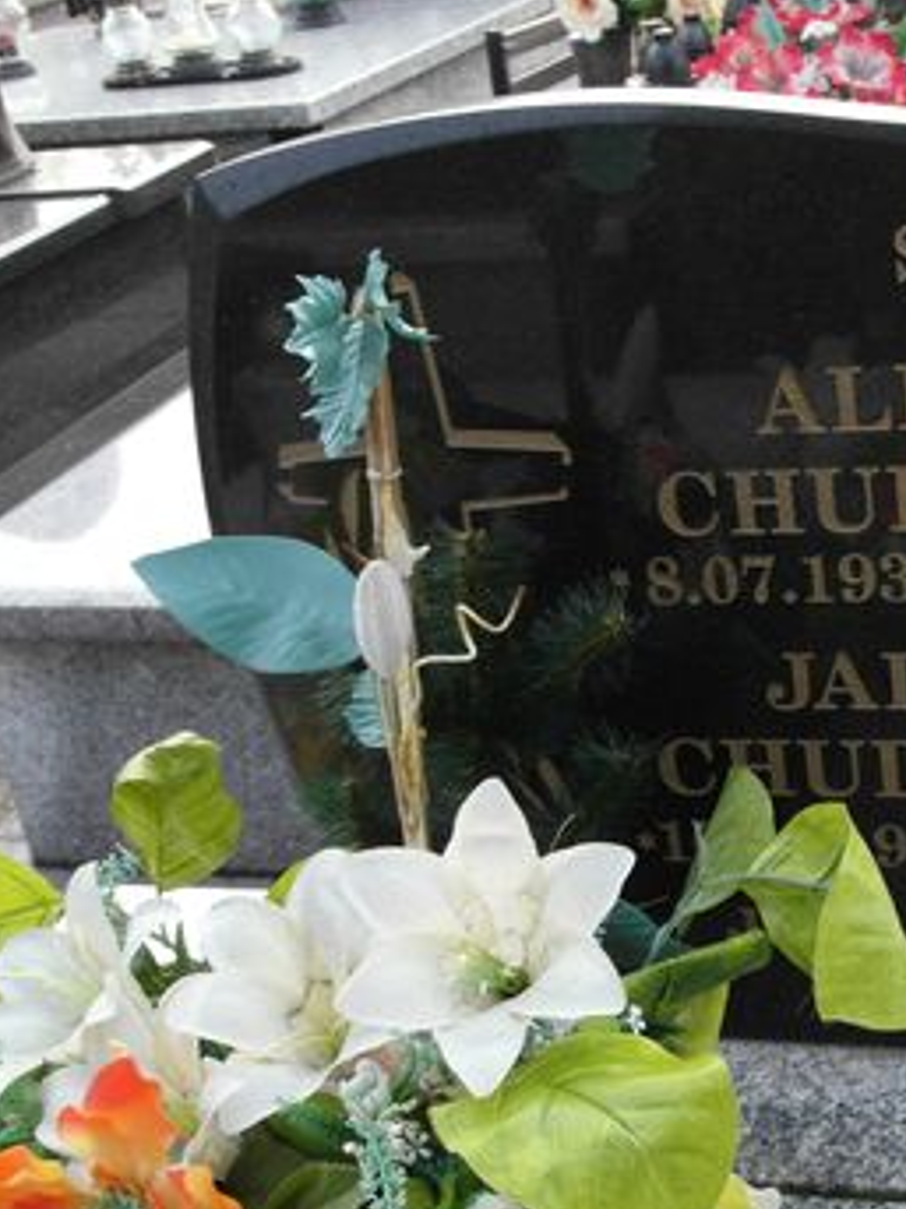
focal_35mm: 56
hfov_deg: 25.5
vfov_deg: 34.1
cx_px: 776
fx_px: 1955
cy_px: 783
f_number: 3.6
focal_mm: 6.5
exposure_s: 1/90
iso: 100
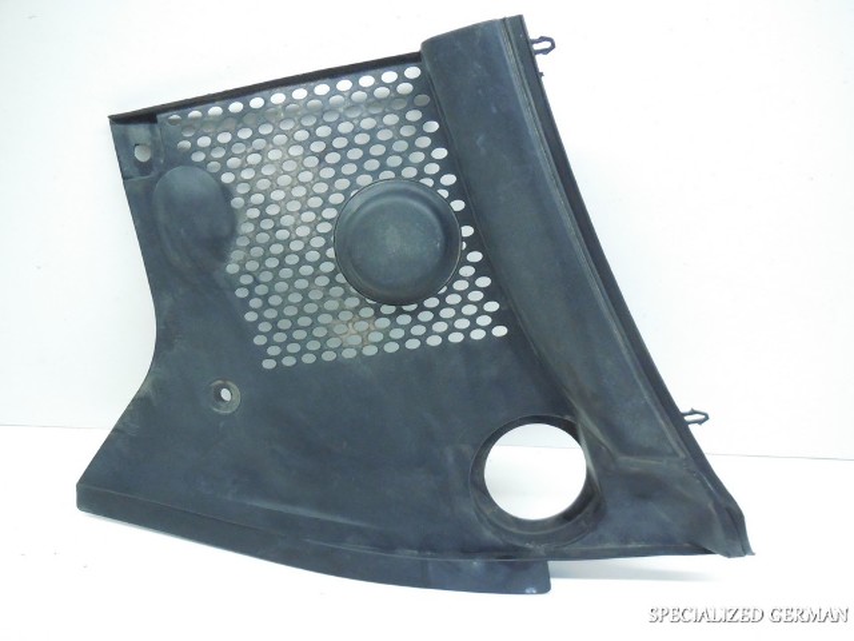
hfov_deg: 60.0
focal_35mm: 30
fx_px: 740
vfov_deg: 46.8
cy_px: 320
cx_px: 427
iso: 800
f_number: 3.2
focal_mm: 5.3
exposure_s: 1/200
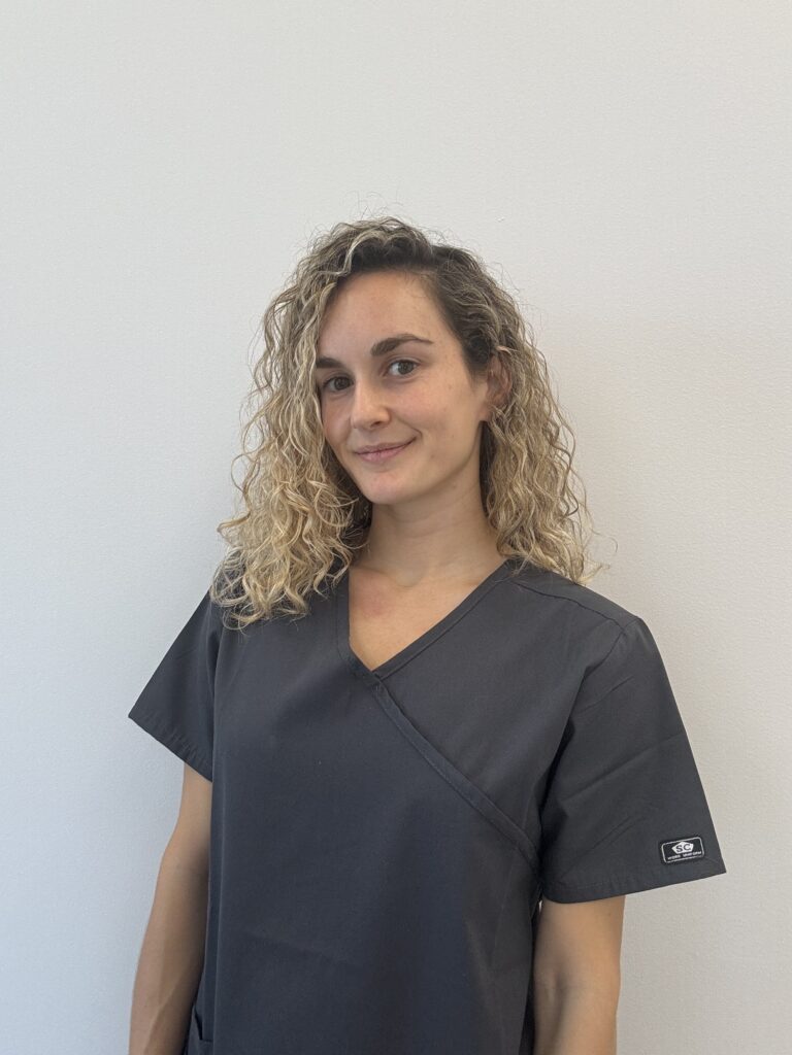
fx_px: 915
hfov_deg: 46.8
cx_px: 396
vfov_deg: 60.0
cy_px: 528
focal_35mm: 30
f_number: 1.9
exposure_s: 1/100
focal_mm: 2.69
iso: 50
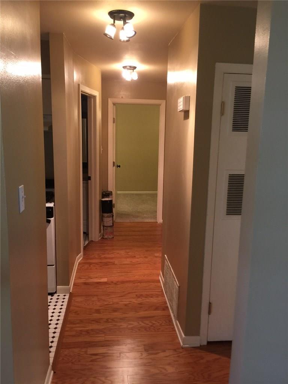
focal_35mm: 29
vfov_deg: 61.7
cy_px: 192
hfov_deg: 48.2
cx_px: 144
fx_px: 322
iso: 80
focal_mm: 4.15
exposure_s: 1/15
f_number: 2.2
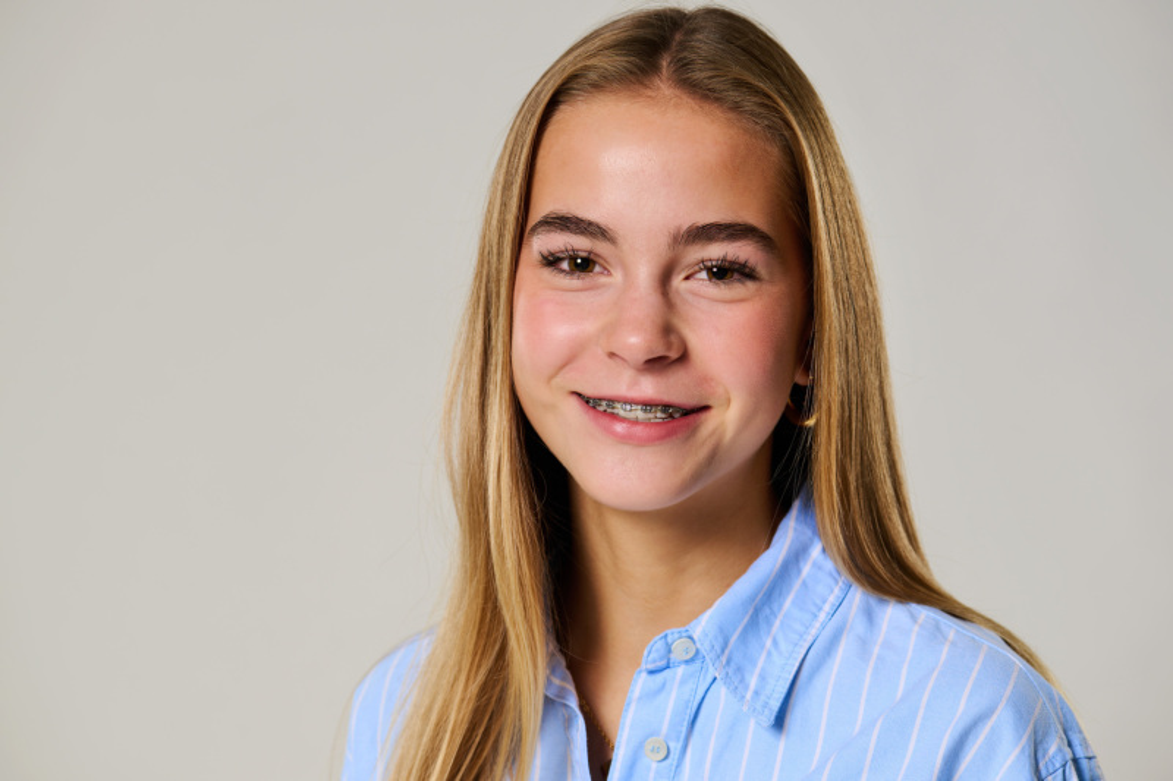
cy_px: 390
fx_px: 3420
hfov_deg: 19.5
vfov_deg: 13.0
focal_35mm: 105
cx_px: 586
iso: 100
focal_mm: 105
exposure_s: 1/125
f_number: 9
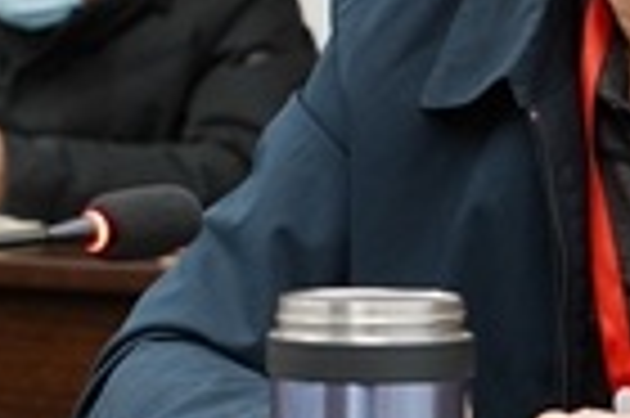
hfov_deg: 9.5
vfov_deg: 6.3
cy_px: 29
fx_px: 3776
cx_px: 252
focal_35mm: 216
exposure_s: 1/80
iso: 1000
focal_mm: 54
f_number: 5.6
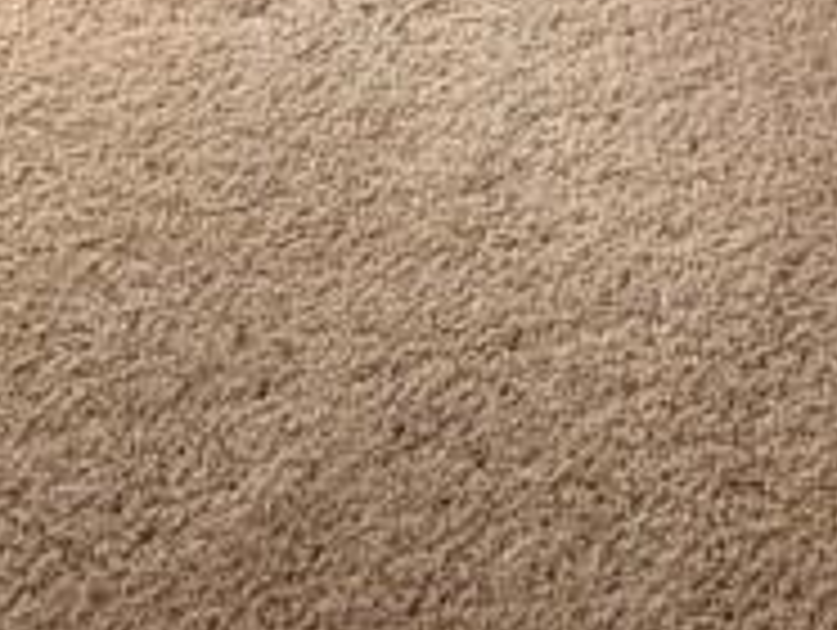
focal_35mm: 77
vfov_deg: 12.4
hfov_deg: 21.7
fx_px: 1864
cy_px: -1080
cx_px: 1202
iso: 64
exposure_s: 1/121
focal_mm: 2.22
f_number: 2.2
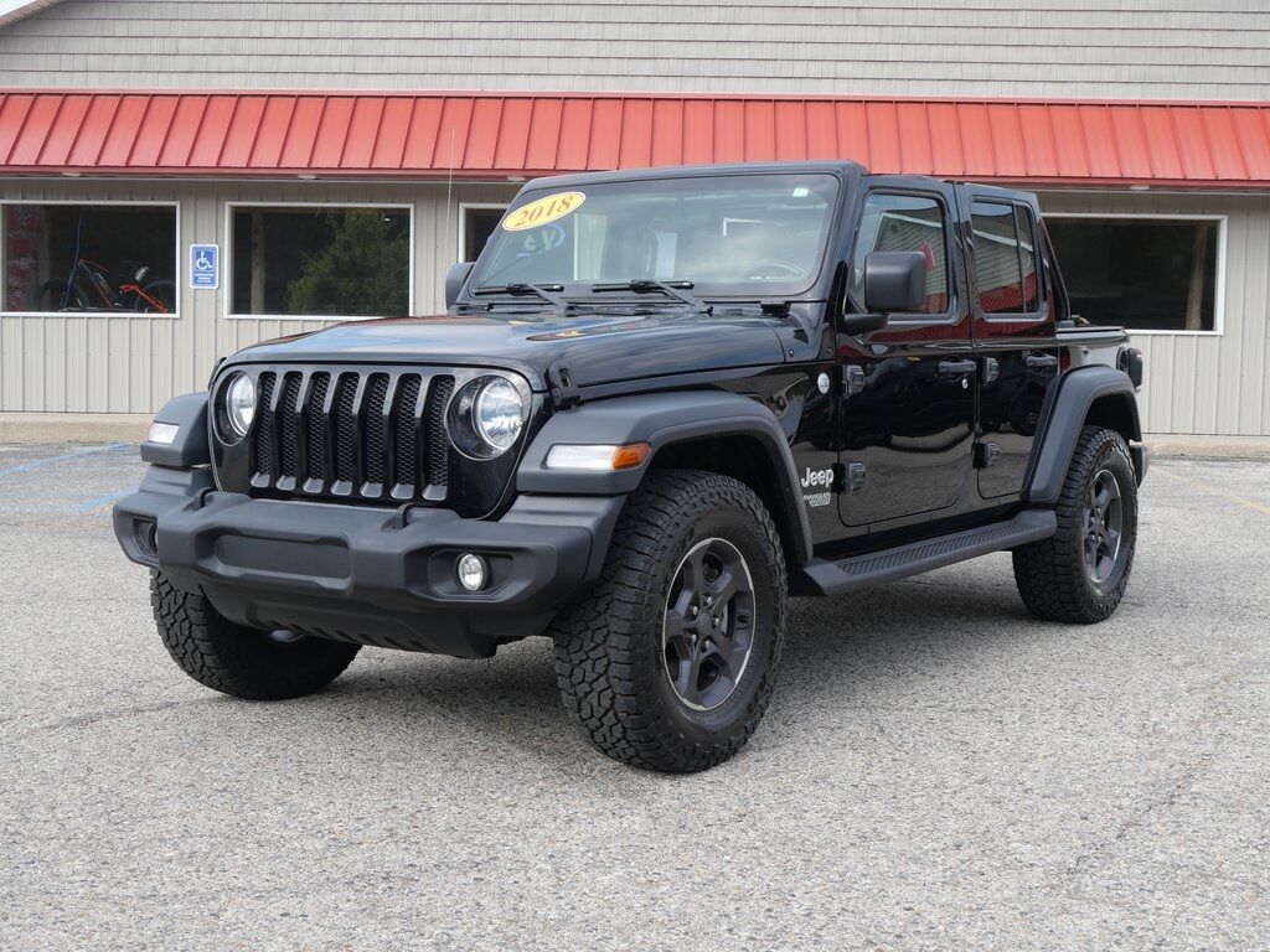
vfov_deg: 31.5
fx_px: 1688
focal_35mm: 46
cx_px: 635
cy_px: 476
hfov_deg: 41.2
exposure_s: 1/200
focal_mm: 23
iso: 200
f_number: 7.1
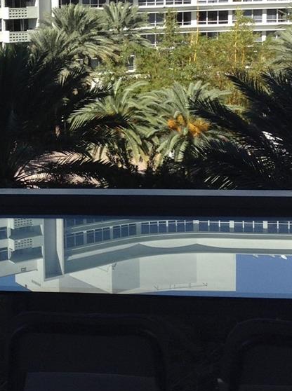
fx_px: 802
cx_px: -6
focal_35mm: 71
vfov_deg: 27.1
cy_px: 103
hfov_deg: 20.0
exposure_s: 1/878
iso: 32
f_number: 2.4
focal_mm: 3.3
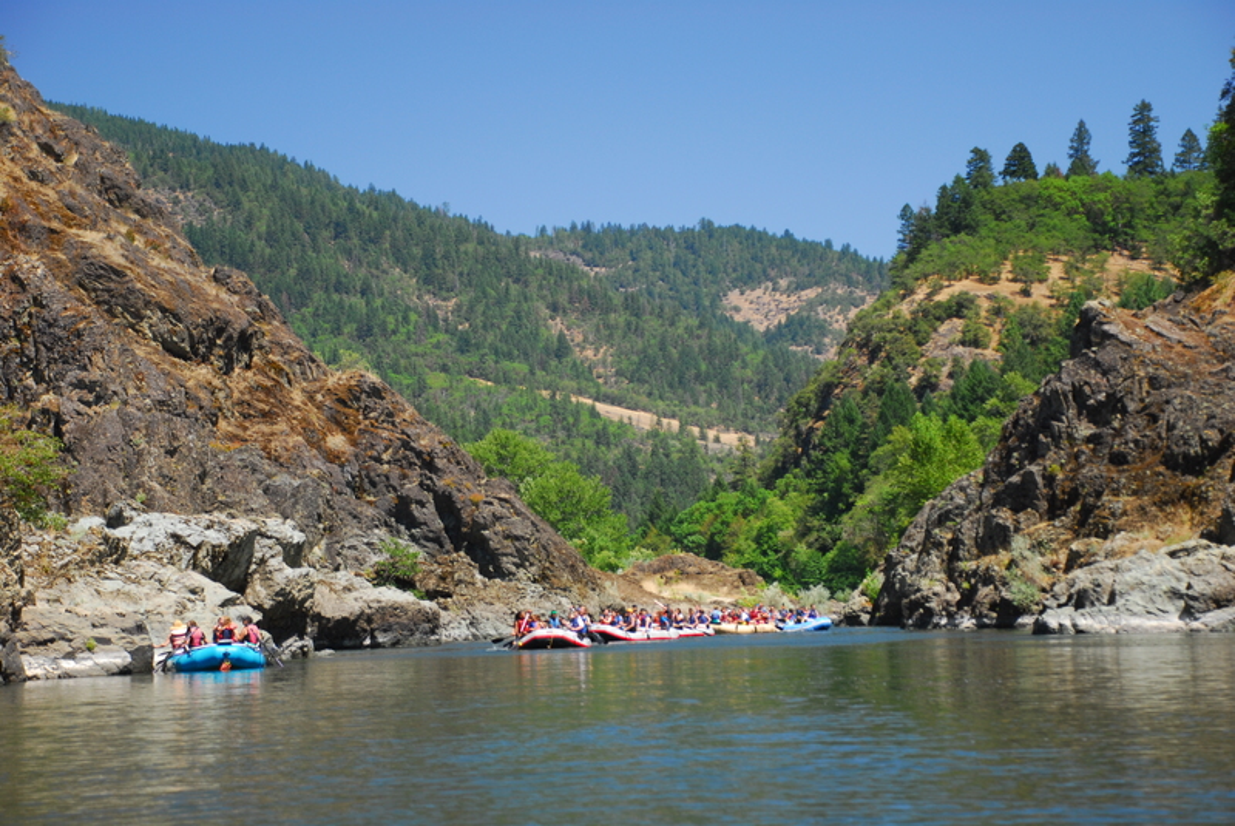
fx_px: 2987
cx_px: 618
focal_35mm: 87
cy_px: 413
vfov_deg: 15.7
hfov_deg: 23.4
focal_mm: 58
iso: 200
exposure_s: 1/160
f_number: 5
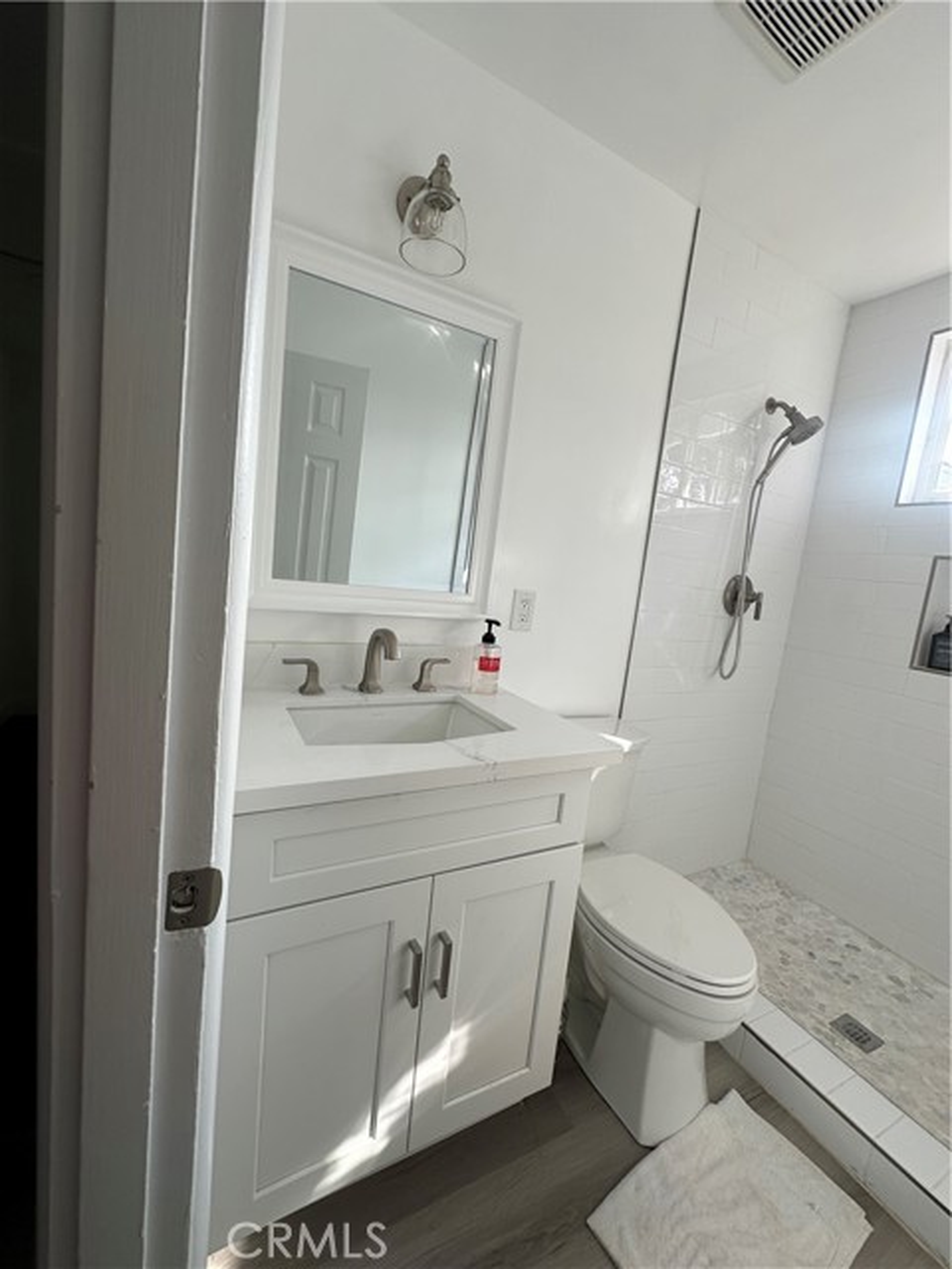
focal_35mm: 14
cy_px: 634
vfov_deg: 102.1
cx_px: 476
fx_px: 513
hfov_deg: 85.7
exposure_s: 1/106
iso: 40
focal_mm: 2.22
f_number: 2.2
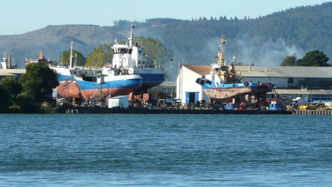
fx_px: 2747
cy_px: 98
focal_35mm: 312
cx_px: 166
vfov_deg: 3.9
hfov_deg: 6.9
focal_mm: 39.1
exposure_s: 1/400
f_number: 4.9
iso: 100
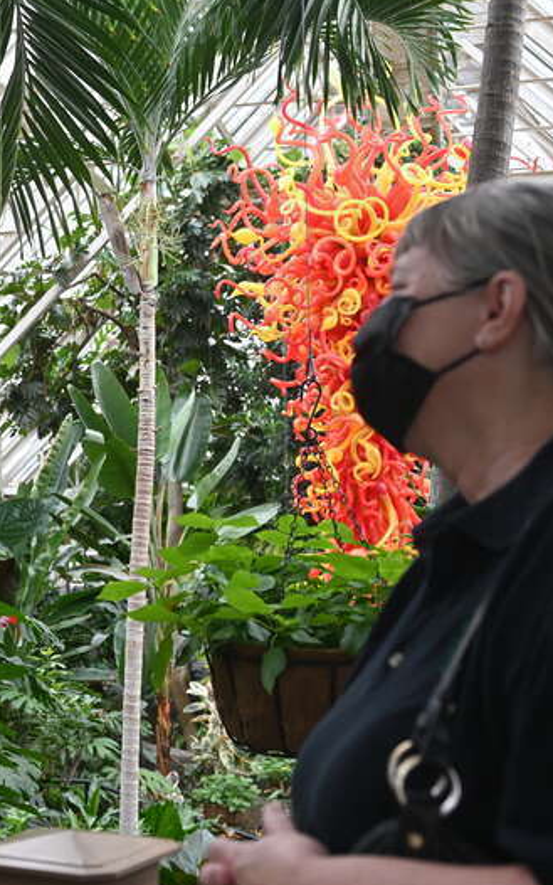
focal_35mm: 62
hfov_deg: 20.5
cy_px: 444
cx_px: 49
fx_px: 1494
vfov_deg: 33.0
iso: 640
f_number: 5
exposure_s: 1/125
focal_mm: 40
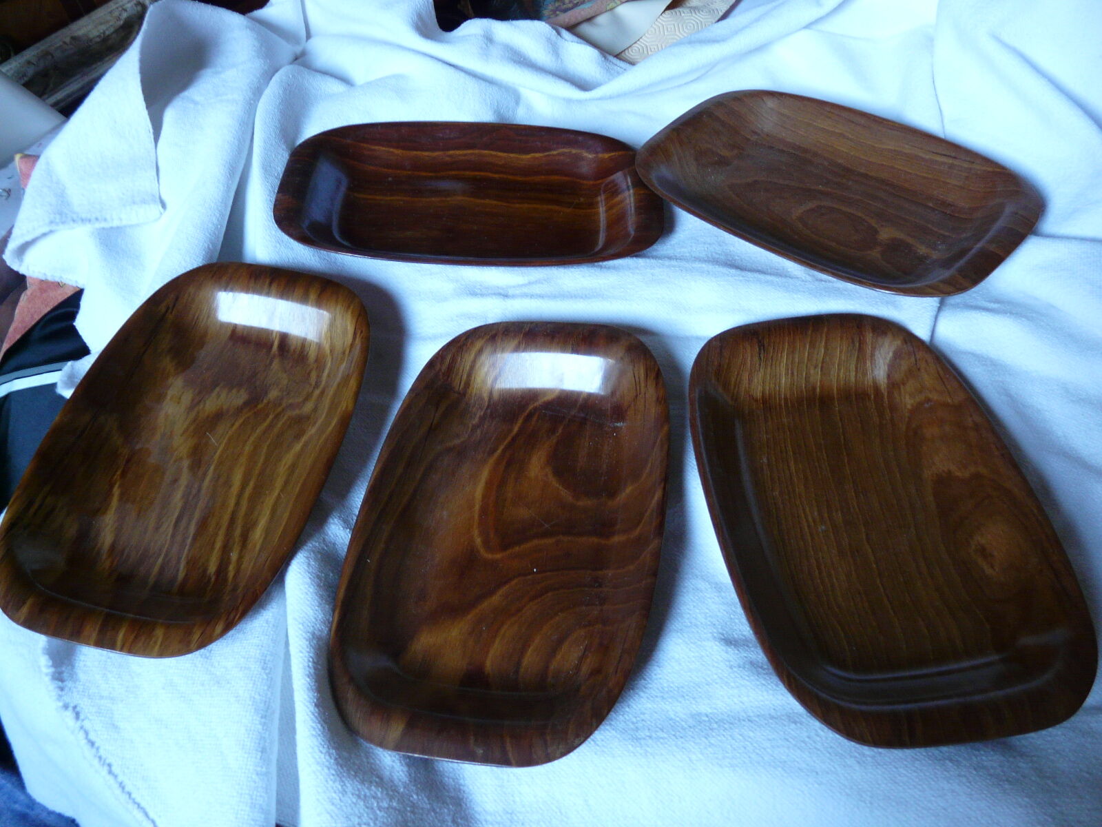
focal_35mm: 28
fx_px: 891
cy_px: 414
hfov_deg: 63.4
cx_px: 551
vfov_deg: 49.7
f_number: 2.8
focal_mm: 4.6
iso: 200
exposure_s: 1/13
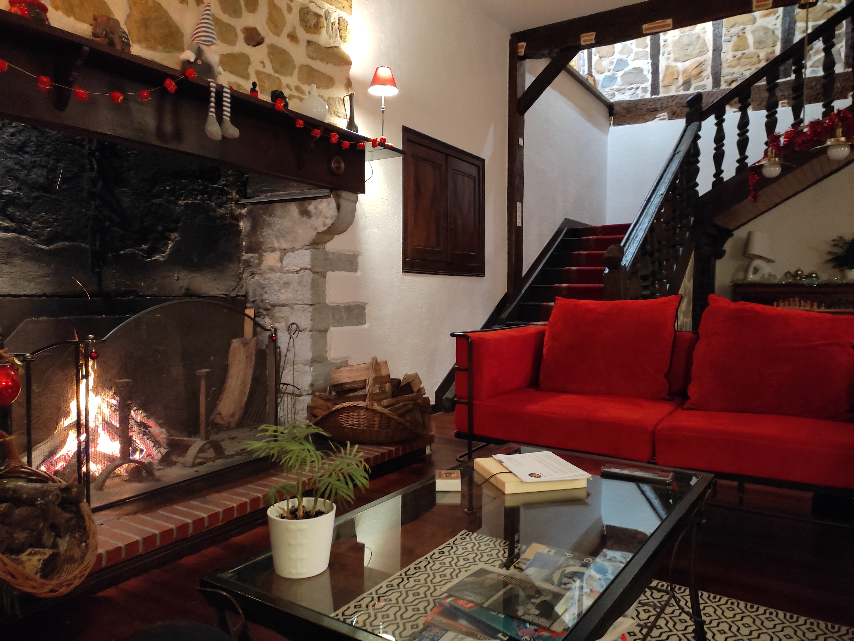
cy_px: 320
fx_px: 641
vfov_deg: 53.1
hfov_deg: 67.3
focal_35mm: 26
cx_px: 427
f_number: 1.79
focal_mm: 4.74
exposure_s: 1/17
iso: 1723
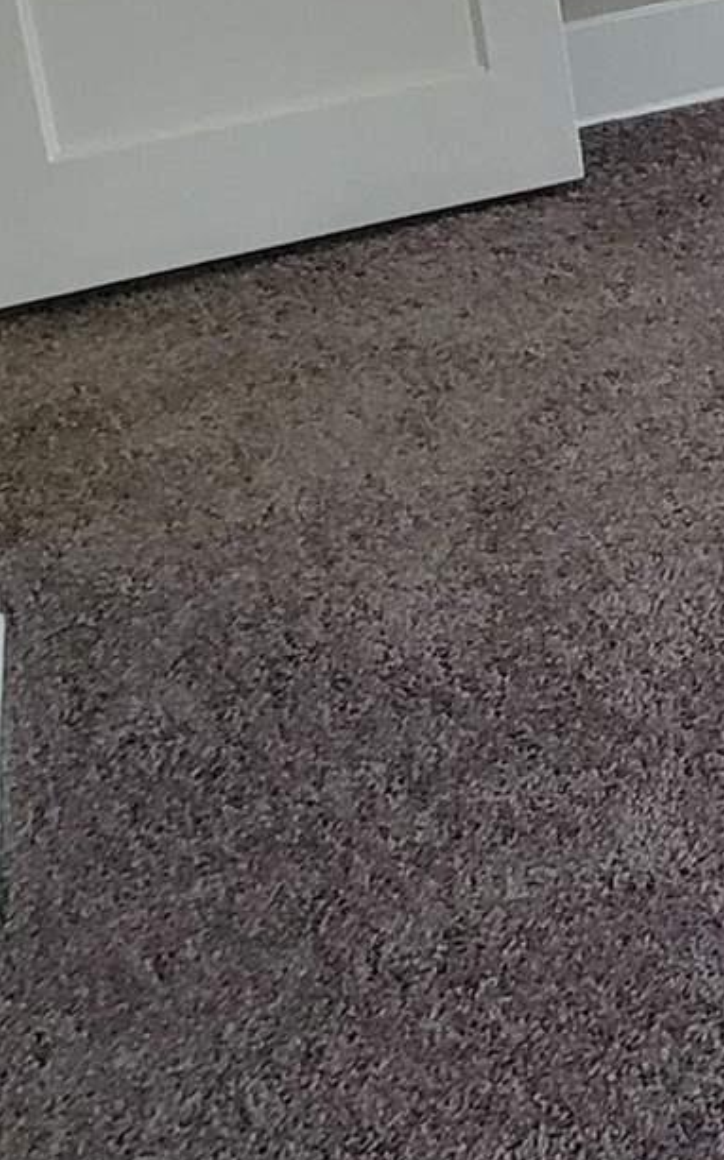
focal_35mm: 69
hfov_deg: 12.5
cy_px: -387
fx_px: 2181
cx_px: 1934
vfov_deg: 25.3
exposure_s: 1/60
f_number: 2.2
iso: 160
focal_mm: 2.2
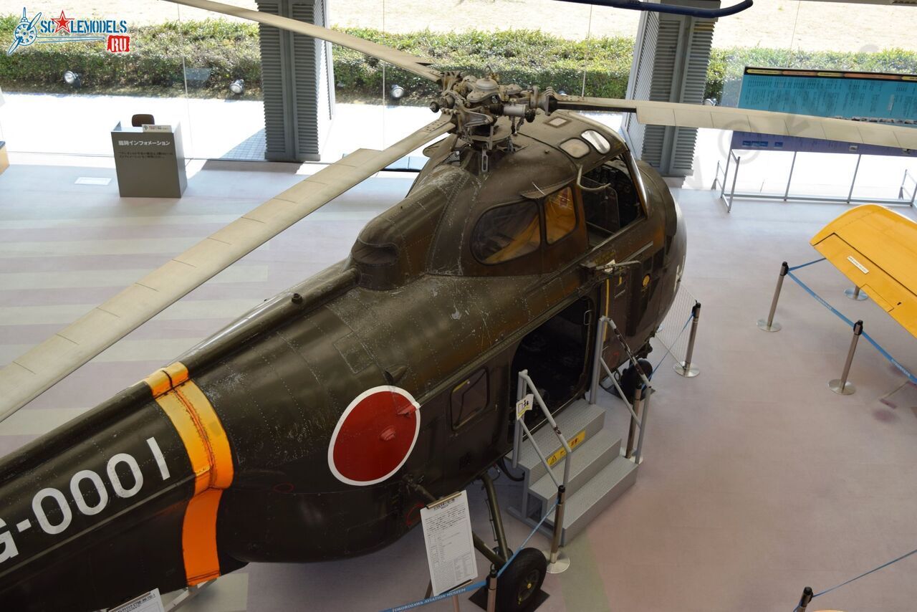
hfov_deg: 47.9
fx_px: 1032
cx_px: 458
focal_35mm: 40
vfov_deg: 33.0
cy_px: 306
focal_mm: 27
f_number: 5.6
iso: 100
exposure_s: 1/125
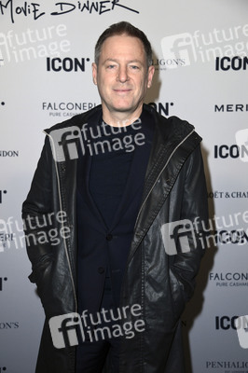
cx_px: 124
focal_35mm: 68
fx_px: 704
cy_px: 186
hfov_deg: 20.0
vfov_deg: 29.7
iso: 1000
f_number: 5.6
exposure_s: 1/250
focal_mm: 68
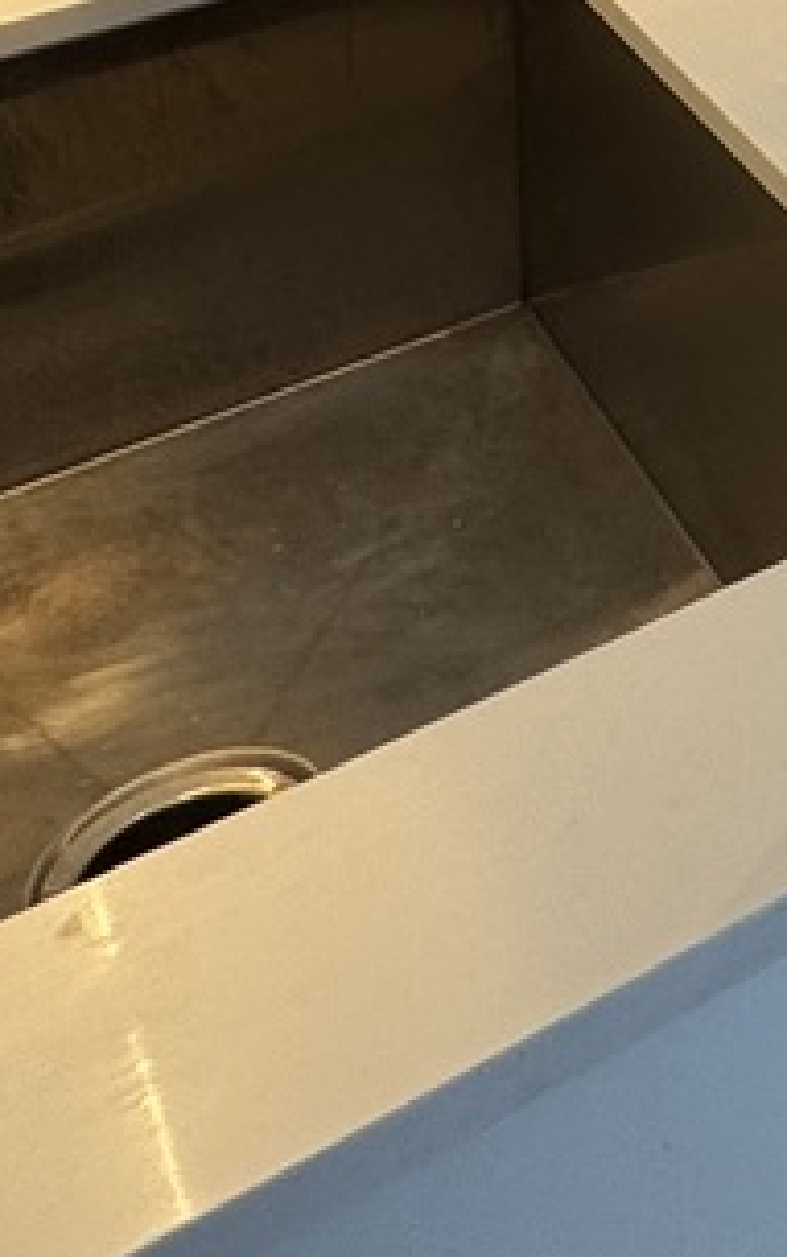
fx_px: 2399
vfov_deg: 22.6
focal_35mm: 70
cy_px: -742
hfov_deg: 15.8
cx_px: 1426
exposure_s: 1/120
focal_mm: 2.22
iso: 80
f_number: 2.2
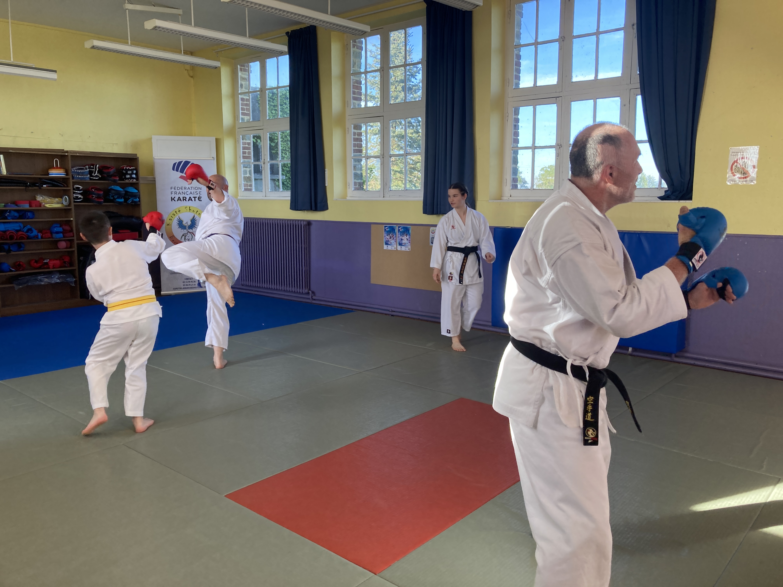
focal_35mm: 28
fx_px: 633
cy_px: 294
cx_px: 392
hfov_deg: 63.4
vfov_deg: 49.7
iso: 20
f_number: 1.8
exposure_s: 1/128
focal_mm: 3.99
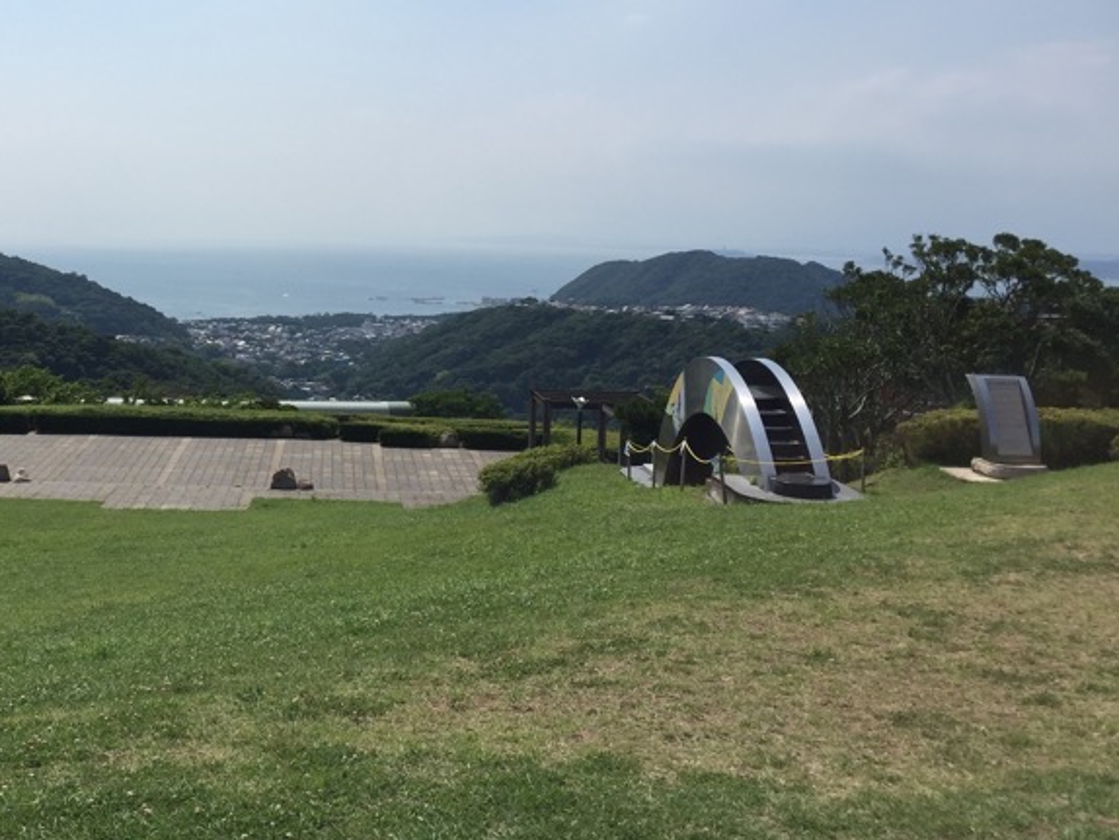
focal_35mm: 46
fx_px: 1488
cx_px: 238
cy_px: 291
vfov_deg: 31.3
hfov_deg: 39.7
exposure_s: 1/2825
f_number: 2.2
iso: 32
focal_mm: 4.15
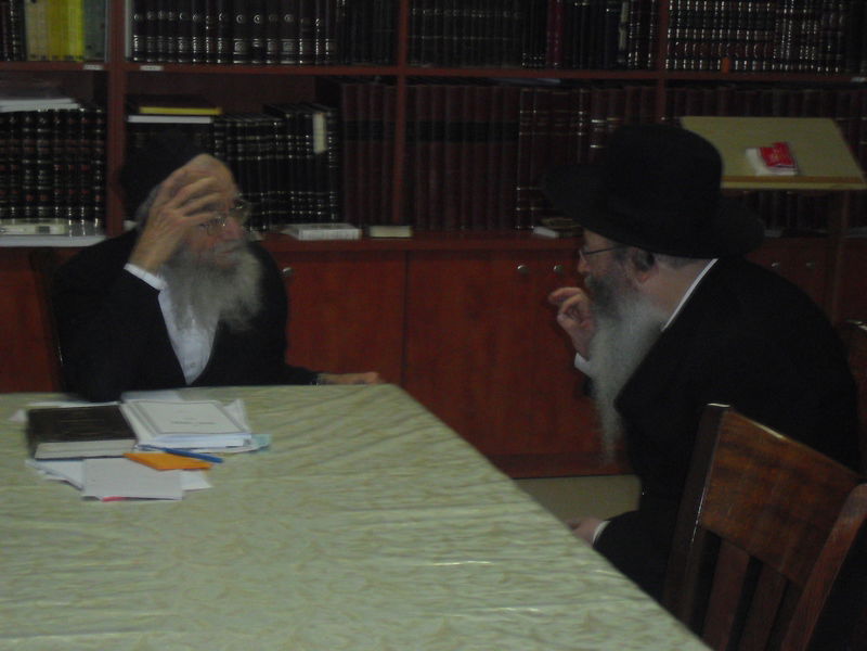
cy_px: 326
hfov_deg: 22.0
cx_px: 434
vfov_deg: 16.6
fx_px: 2229
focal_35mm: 89
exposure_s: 1/60
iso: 400
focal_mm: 15.7
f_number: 5.1
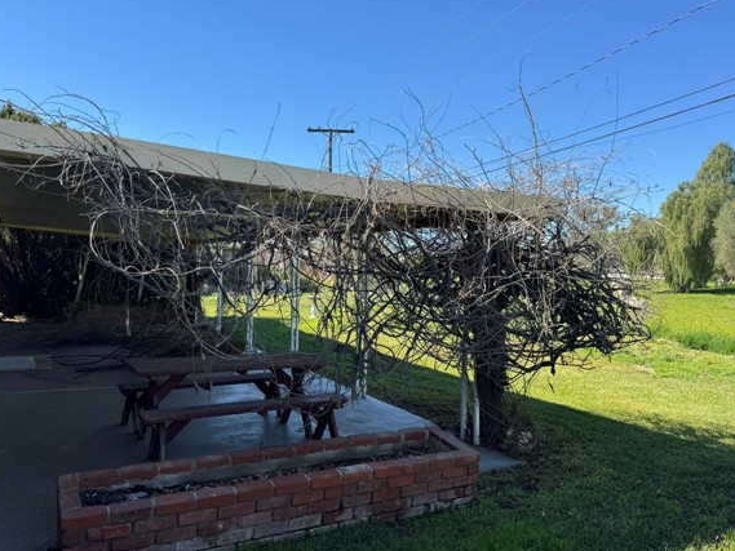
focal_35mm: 27
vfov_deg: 51.3
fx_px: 573
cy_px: 290
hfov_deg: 65.2
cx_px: 336
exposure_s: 1/2041
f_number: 1.78
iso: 80
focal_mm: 6.76
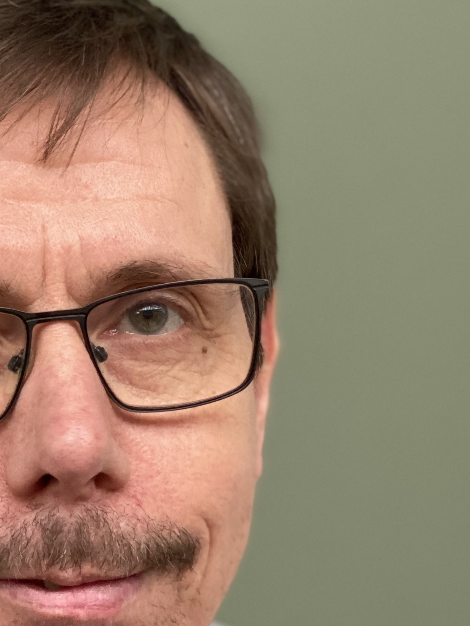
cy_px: 359
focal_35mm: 130
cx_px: -31
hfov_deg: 11.3
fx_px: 2353
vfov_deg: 15.2
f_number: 2
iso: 250
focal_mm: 6
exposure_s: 1/120
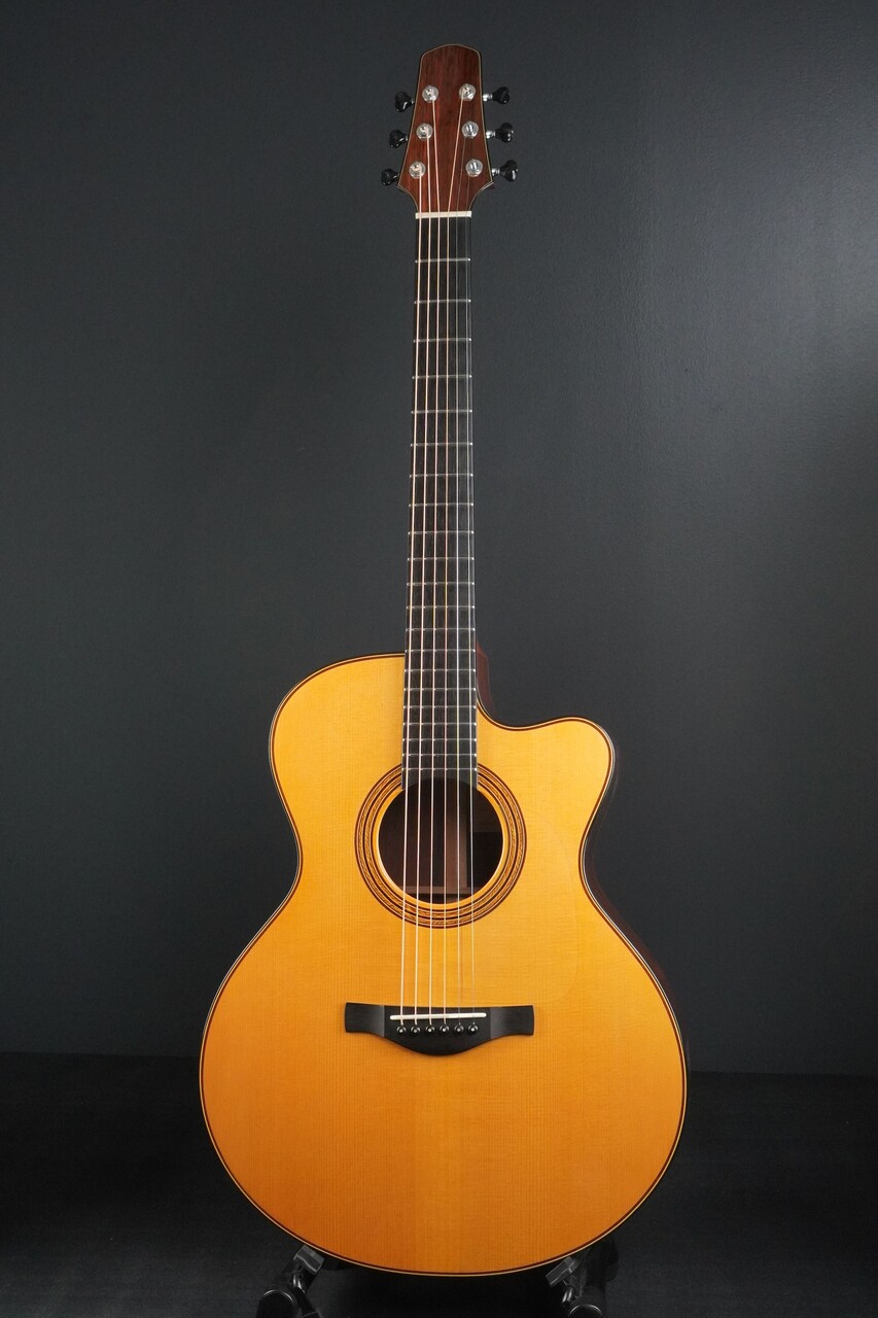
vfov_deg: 37.9
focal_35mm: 52
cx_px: 439
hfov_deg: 25.7
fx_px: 1921
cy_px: 659
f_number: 11
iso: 2500
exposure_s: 1/60
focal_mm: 35
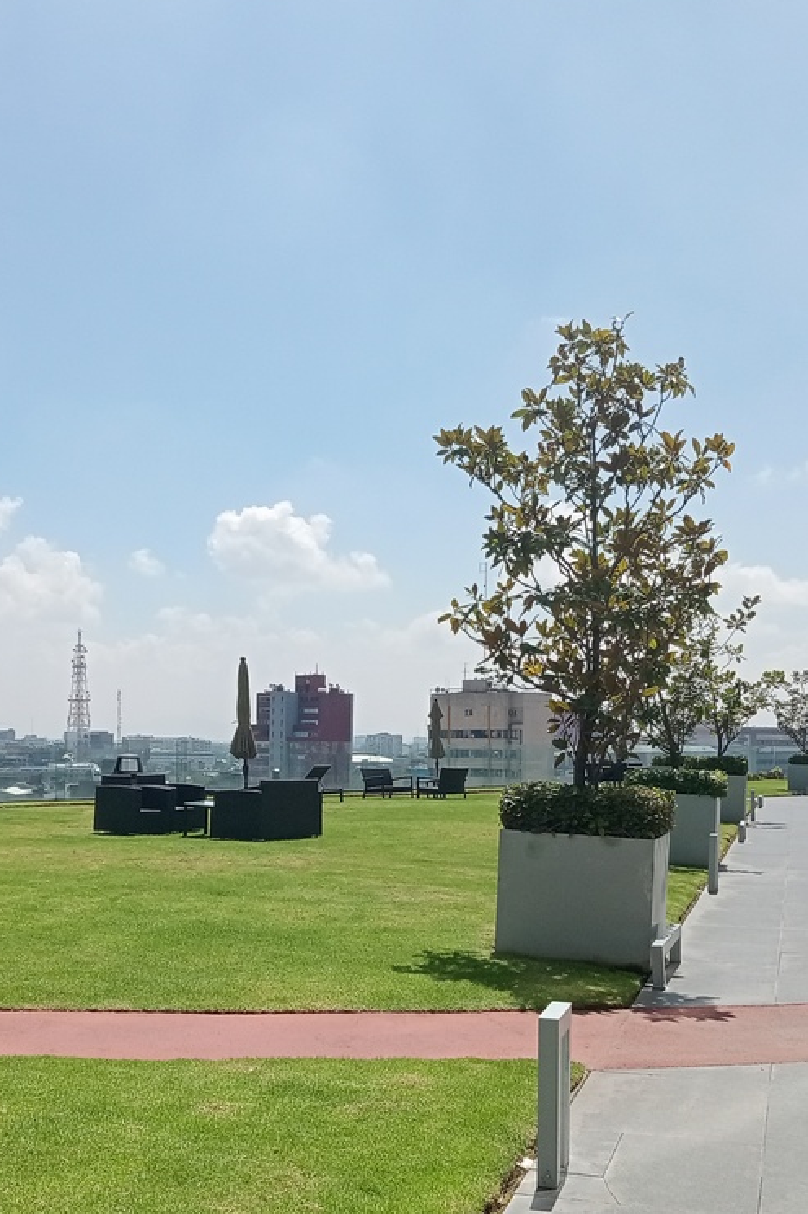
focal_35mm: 47
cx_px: 327
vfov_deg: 41.8
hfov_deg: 28.6
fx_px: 1584
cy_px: 712
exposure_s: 1/1634
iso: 101
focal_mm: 3.98
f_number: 1.8
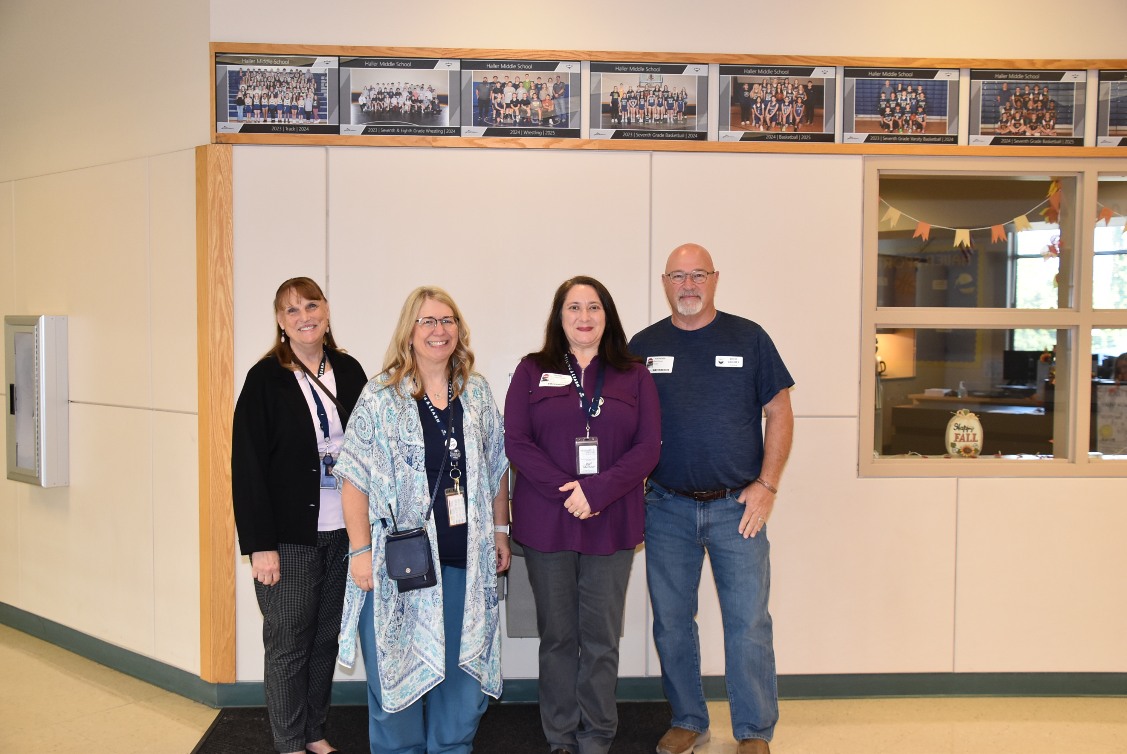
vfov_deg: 36.9
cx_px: 564
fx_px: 1128
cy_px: 377
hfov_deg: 53.1
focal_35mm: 36
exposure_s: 1/100
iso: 800
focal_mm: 24
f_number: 5
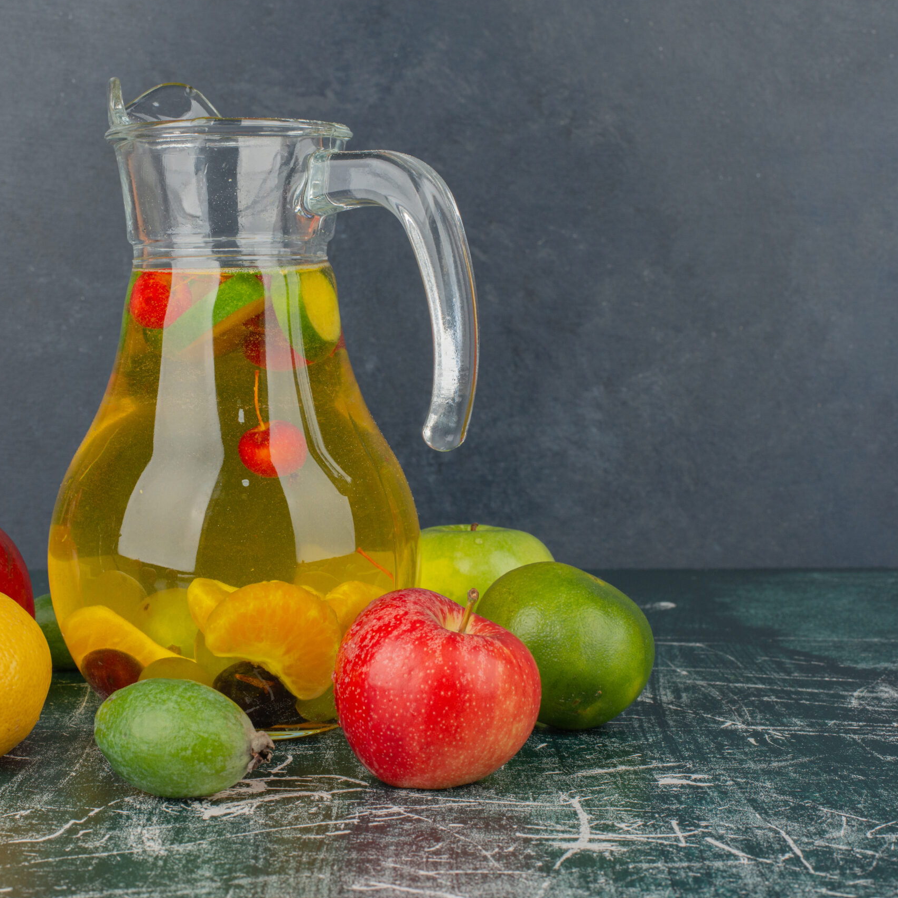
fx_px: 1878
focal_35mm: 64
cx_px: 257
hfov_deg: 26.6
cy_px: 448
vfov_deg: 26.9
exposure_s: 1/100
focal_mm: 50
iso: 320
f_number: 10
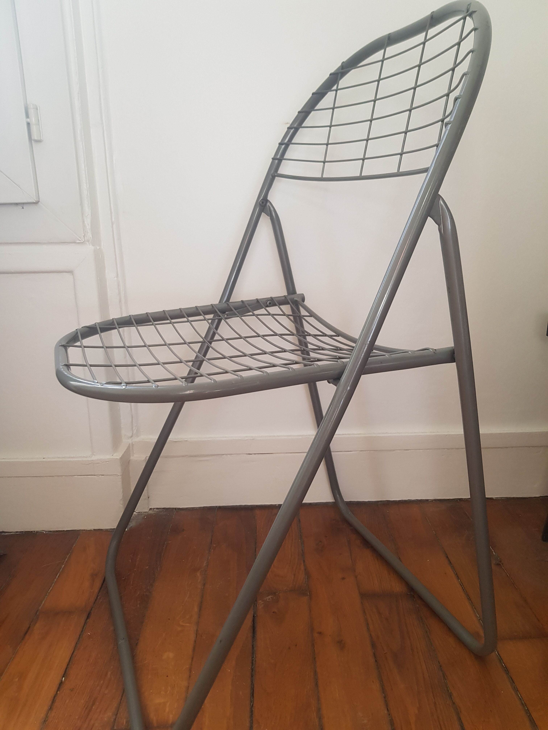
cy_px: 365
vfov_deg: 67.3
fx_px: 549
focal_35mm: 26
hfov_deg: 53.1
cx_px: 274
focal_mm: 4.2
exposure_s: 1/60
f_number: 1.7
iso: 100
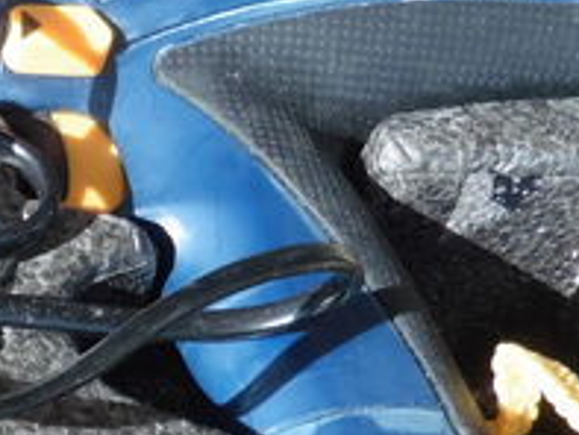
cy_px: 611
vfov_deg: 11.7
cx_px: -350
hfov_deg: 14.7
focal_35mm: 122
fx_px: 2042
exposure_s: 1/250
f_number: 4
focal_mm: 4.3
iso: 100
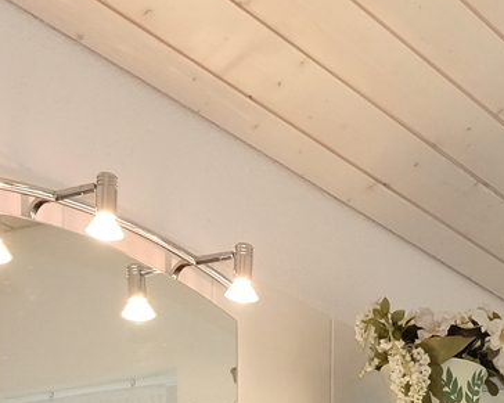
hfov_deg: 18.7
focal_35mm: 99
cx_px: 543
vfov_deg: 13.3
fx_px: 1476
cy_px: 815
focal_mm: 10
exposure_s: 1/42
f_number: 4
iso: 800
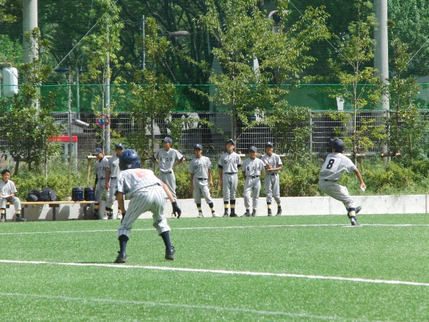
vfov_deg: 5.9
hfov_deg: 7.9
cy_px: 161
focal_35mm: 251
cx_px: 214
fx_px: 3111
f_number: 4.5
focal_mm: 44.4
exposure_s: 1/500
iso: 100
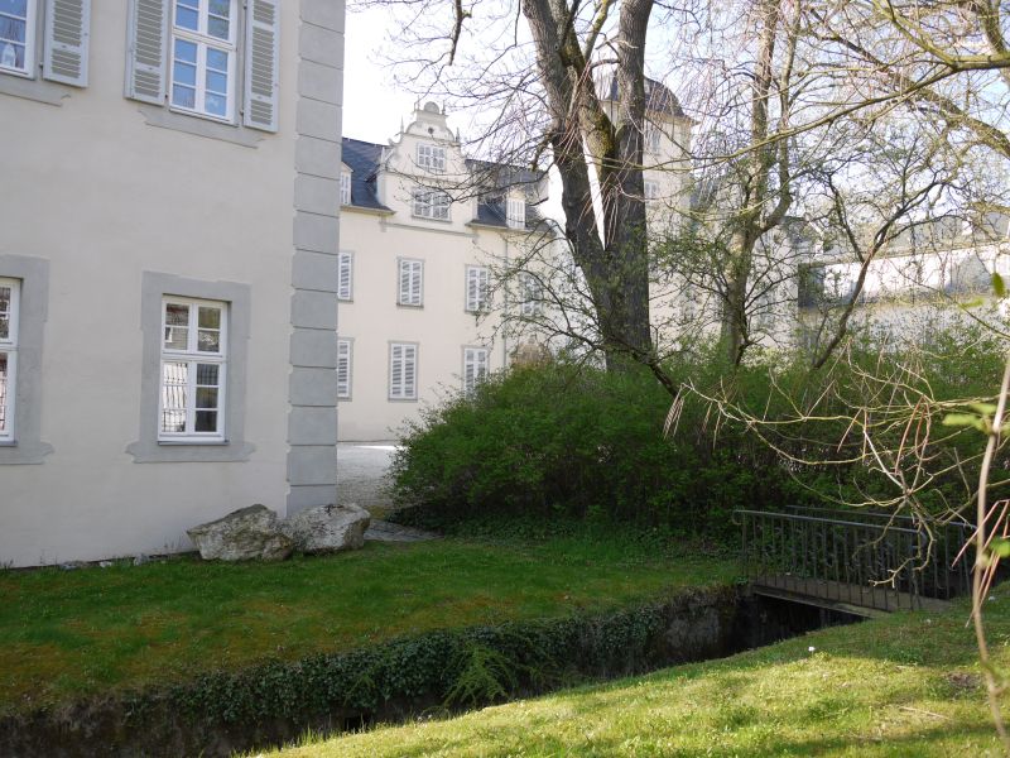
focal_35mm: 32
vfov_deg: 44.2
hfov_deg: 56.8
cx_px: 505
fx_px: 934
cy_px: 379
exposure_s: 1/160
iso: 100
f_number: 4.5
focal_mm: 16
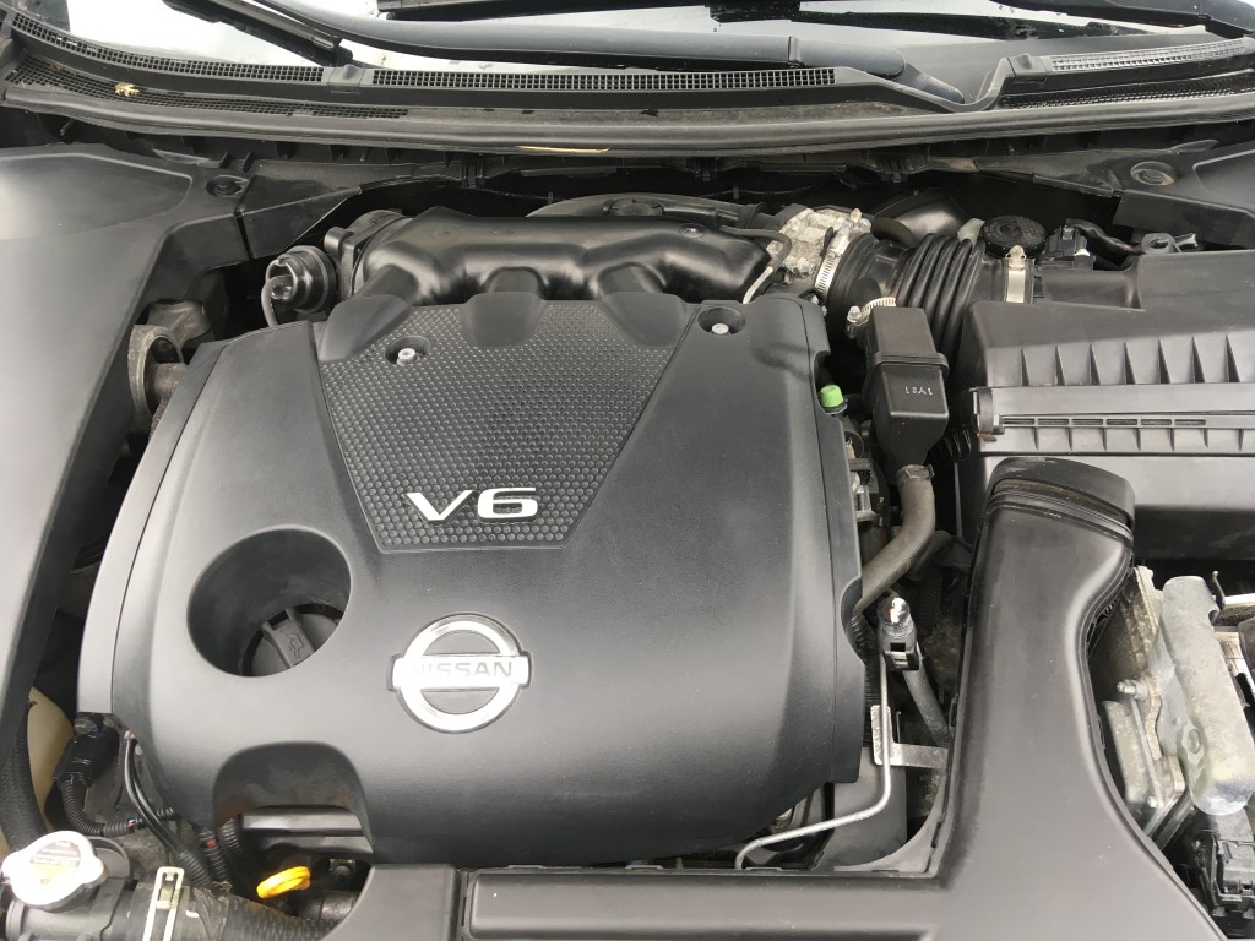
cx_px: 628
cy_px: 470
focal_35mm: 29
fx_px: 1051
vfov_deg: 48.2
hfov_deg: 61.7
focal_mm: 4.15
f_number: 2.2
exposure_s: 1/40
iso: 25
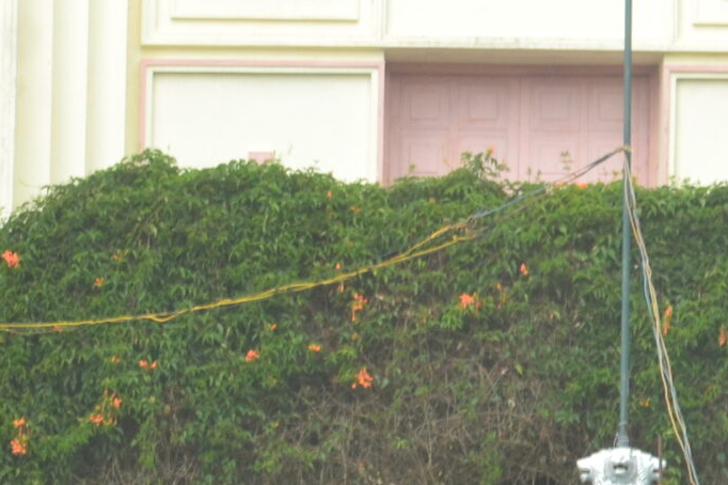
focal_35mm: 310
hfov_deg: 6.6
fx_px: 6263
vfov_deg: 4.4
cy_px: 838
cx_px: -345
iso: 400
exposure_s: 1/50
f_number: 8
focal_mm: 55
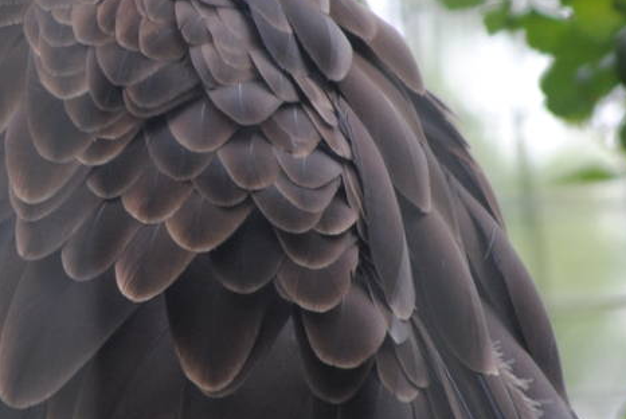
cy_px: 143
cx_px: -3
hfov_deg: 2.8
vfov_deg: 1.8
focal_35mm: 747
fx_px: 13001
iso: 200
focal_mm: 145
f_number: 5
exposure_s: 1/80
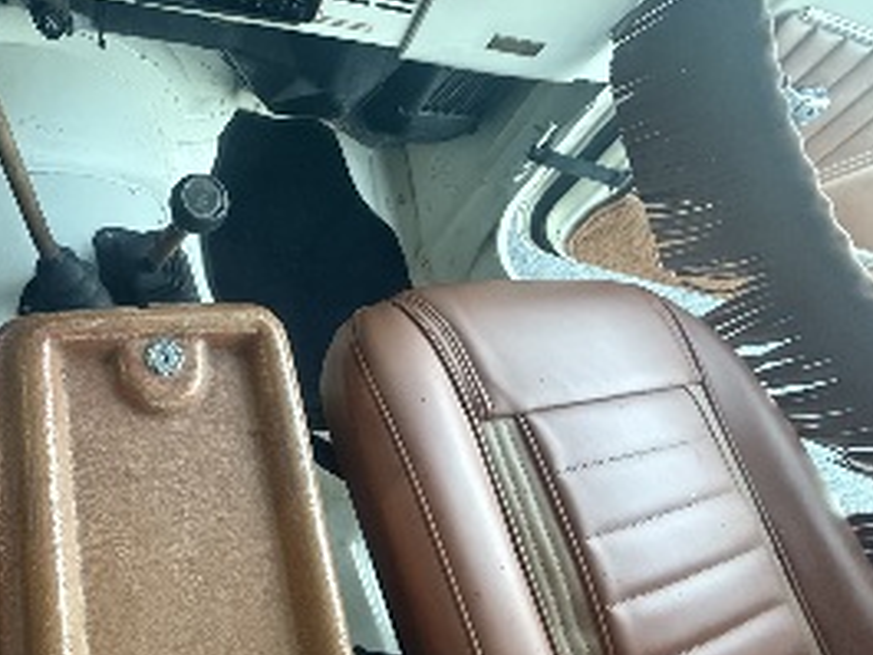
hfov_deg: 71.3
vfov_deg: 61.1
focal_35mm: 22
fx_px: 555
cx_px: 221
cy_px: 339
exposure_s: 1/60
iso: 800
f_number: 2.2
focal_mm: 2.22
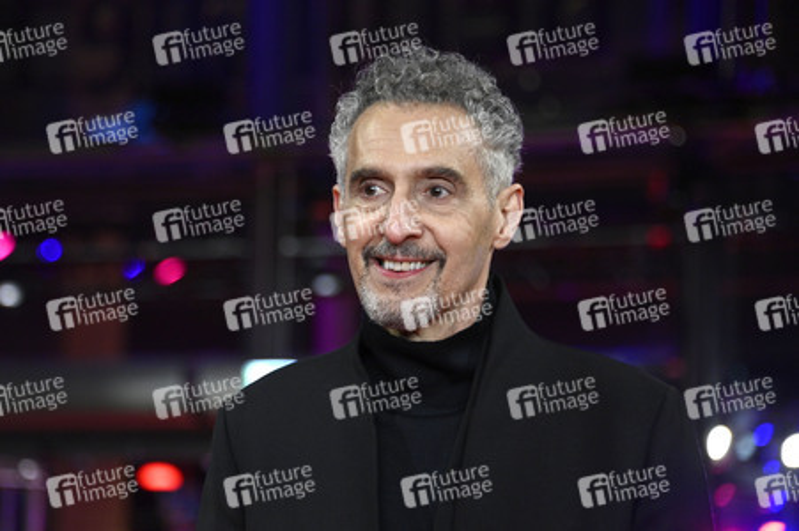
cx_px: 400
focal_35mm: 160
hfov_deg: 12.8
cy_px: 266
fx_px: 3548
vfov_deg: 8.6
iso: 4000
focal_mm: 160
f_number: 5.6
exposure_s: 1/250
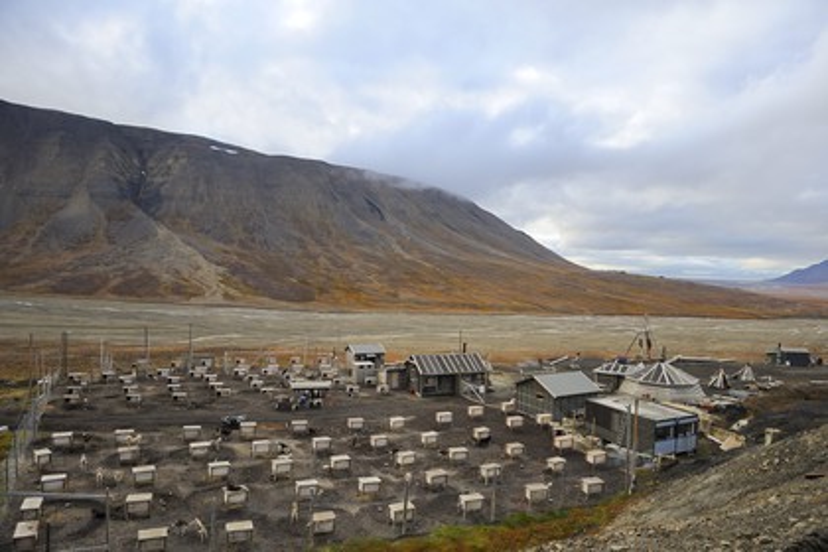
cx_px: 414
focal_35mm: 24
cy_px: 276
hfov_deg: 73.7
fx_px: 552
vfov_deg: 53.1
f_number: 5
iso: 200
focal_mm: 24
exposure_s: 1/160
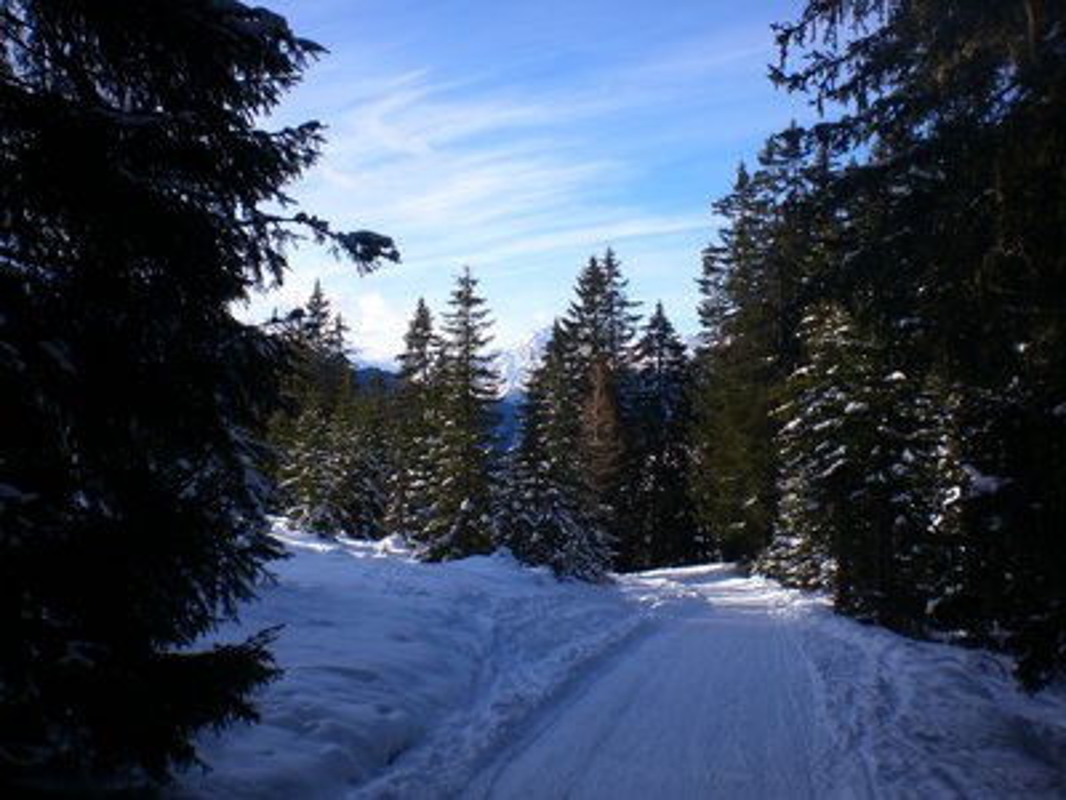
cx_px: 533
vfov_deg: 37.7
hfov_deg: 49.0
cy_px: 400
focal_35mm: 38
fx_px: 1170
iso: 50
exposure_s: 1/400
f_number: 4.4
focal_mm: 6.3
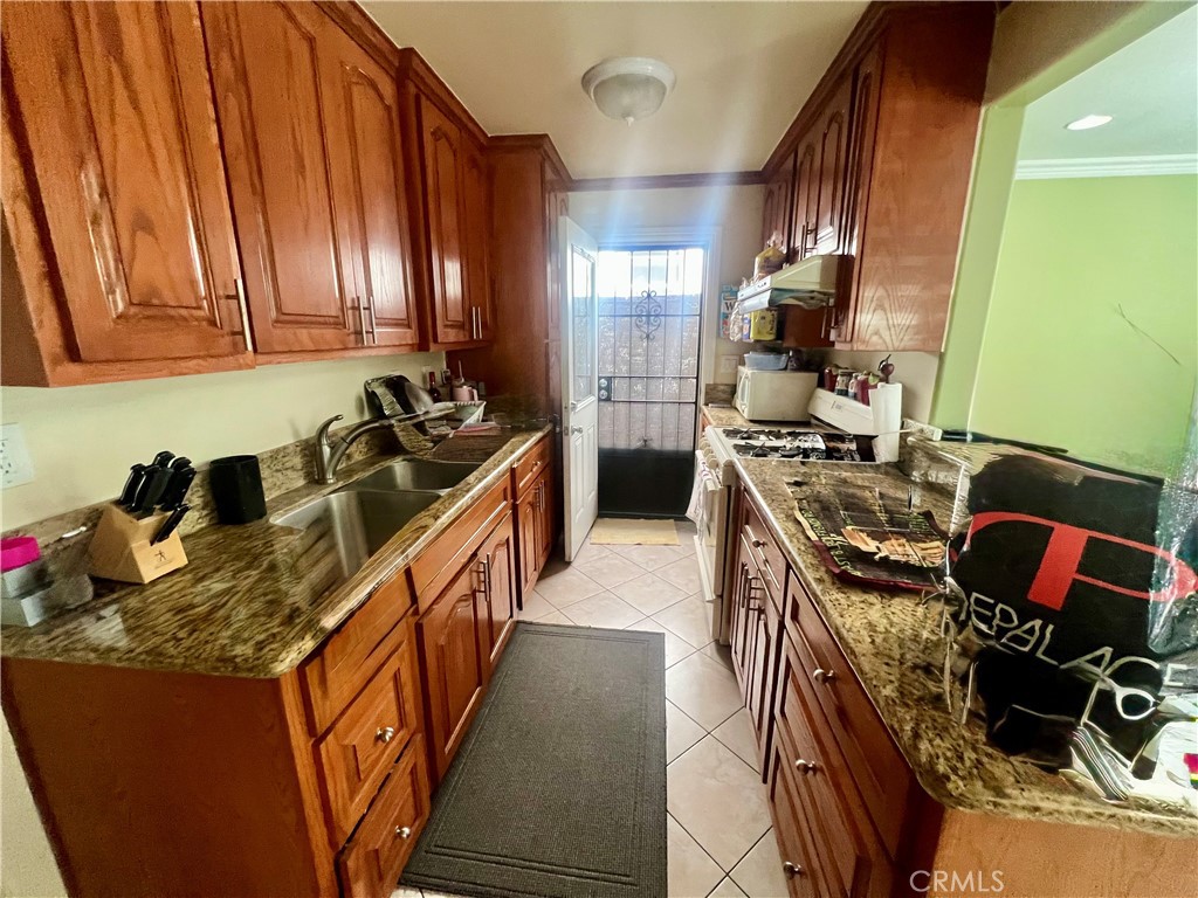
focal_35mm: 13
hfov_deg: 106.2
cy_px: 449
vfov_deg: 89.9
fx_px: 450
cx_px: 599
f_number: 1.8
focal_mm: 1.57
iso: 500
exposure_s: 1/60
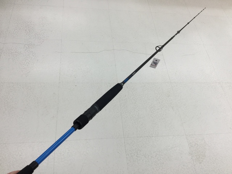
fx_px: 208
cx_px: 116
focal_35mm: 31
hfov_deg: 58.4
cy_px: 87
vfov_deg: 45.4
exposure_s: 1/100
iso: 40
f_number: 2.4
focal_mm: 3.3
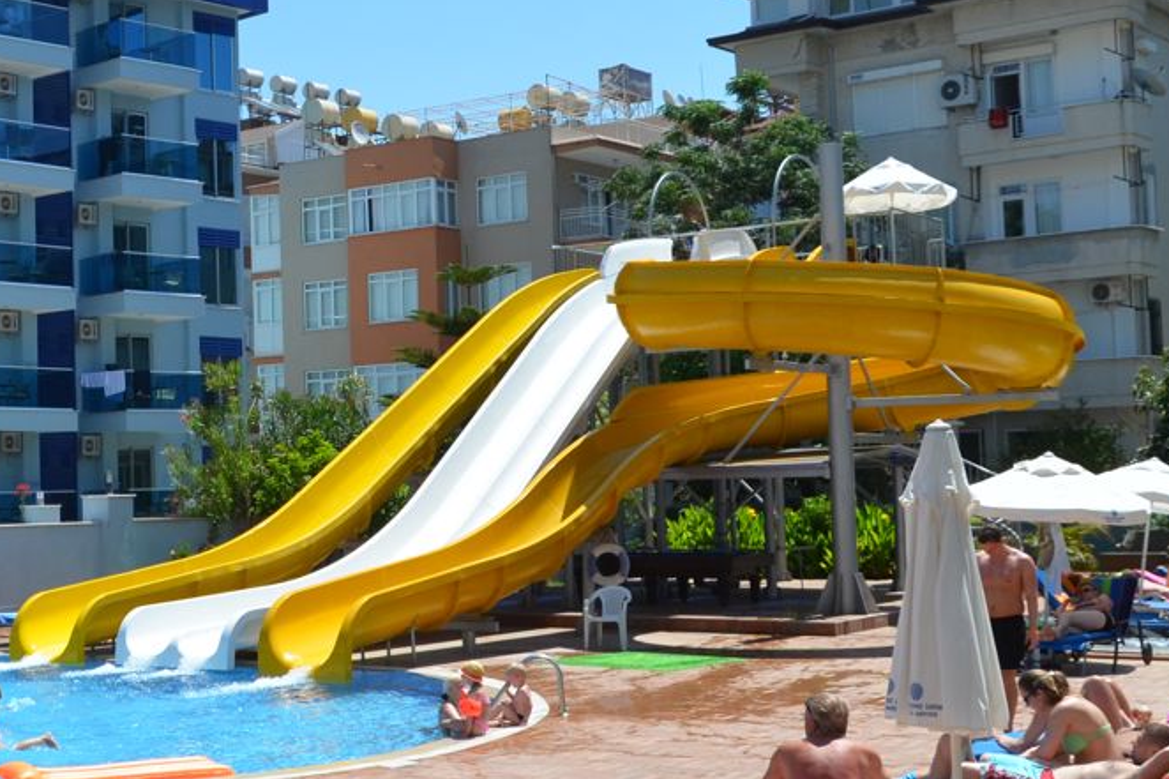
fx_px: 1883
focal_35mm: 58
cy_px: 367
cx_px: 150
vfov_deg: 23.4
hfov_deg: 33.0
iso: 400
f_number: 6.3
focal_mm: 16
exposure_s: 1/1600
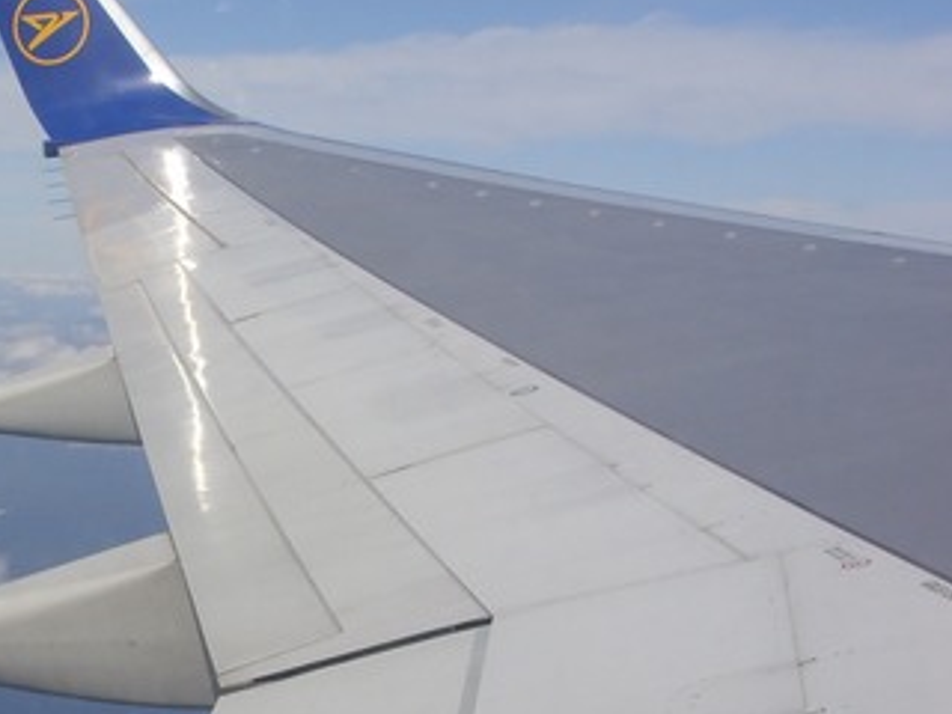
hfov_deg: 20.8
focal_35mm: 89
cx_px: -140
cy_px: 538
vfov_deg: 16.5
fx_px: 2448
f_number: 4.9
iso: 50
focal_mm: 6.3
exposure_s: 1/500
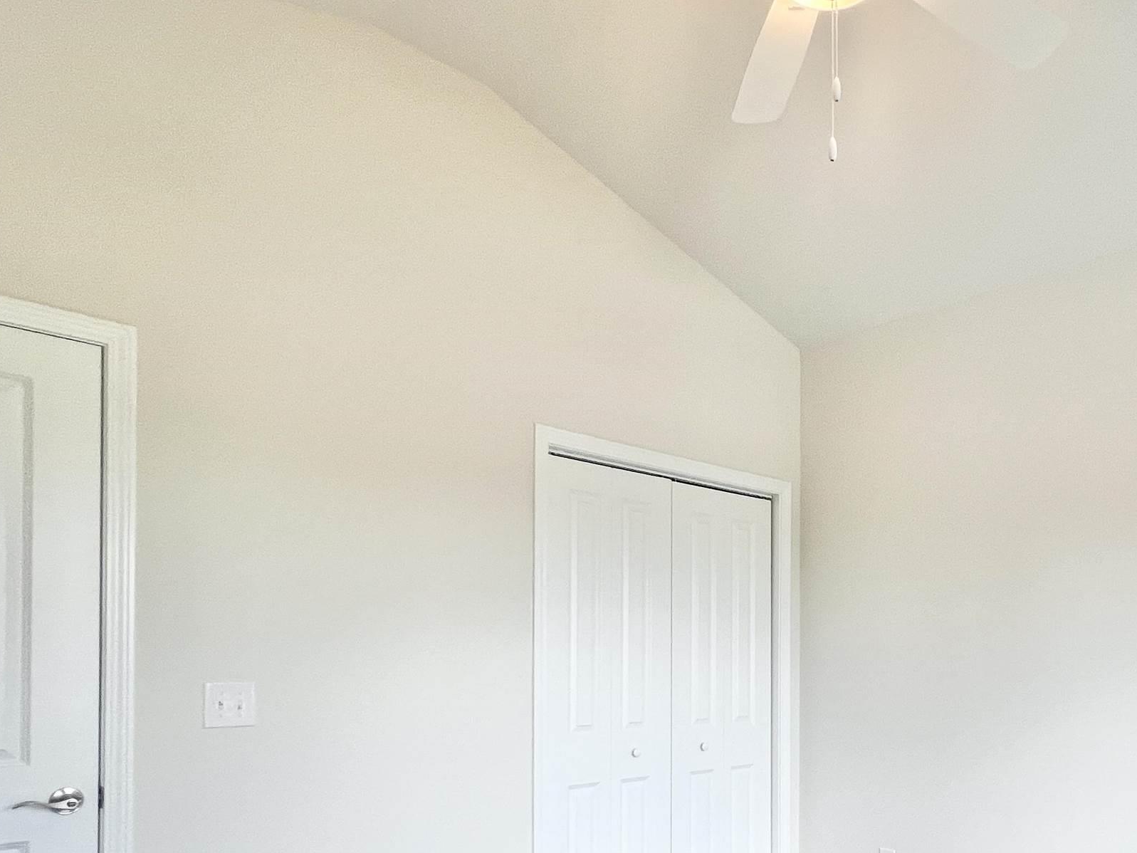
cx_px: 800
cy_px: 660
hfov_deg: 66.6
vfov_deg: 52.0
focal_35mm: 25
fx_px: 821
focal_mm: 1.57
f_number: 1.8
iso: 50
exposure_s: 1/120
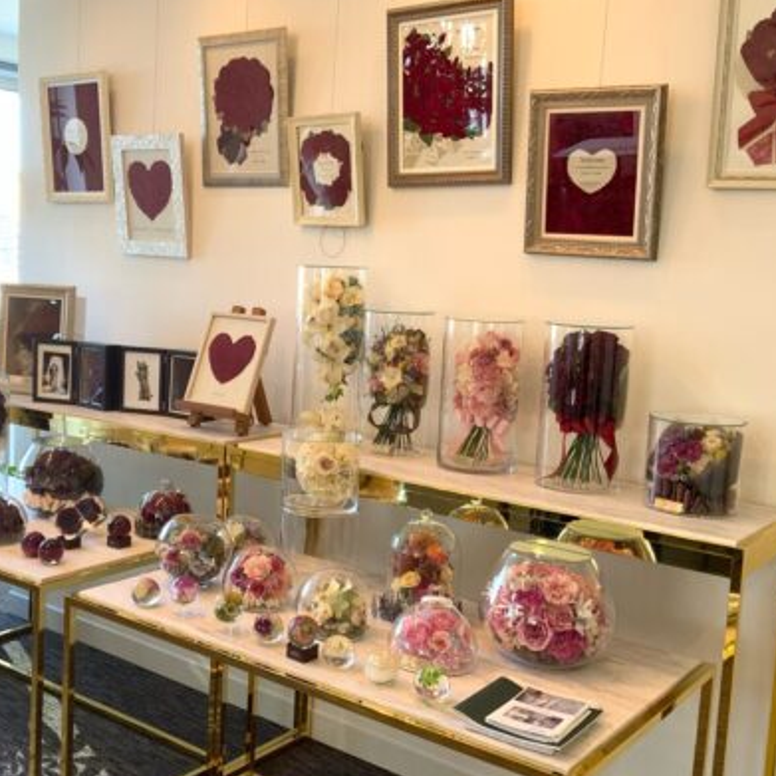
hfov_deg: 39.6
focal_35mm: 42
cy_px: 395
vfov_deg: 40.0
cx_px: 264
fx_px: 1065
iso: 40
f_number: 1.8
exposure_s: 1/50
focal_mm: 3
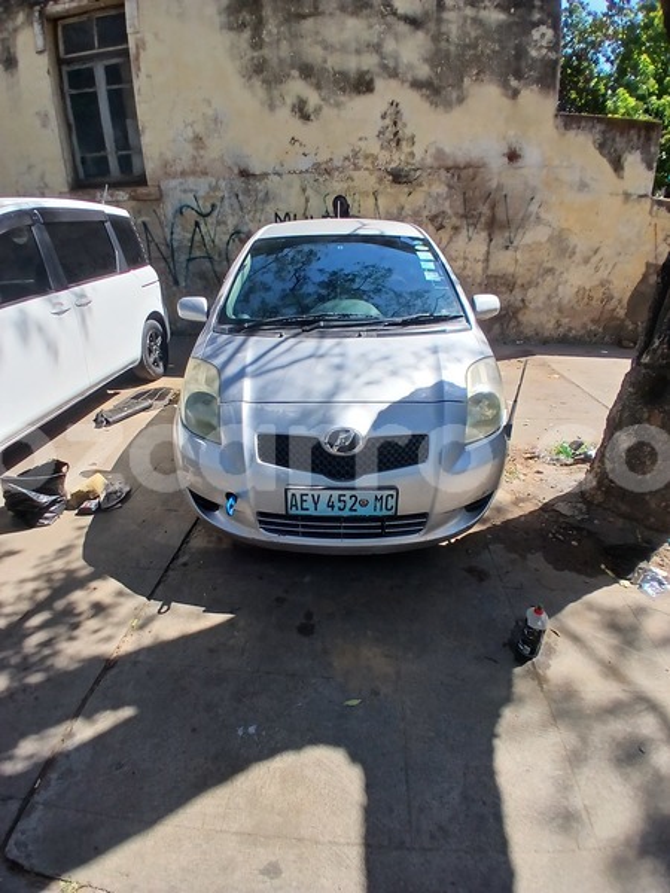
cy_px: 446
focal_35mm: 17
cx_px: 335
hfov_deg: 74.7
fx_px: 439
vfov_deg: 91.0
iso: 50
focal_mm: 1.4
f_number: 2.2
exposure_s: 1/666
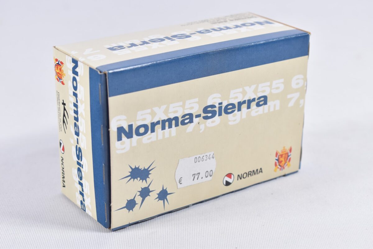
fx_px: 855
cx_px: 186
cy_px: 124
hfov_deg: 24.6
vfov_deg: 16.6
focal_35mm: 82
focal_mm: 55
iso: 640
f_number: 5.6
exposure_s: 1/50
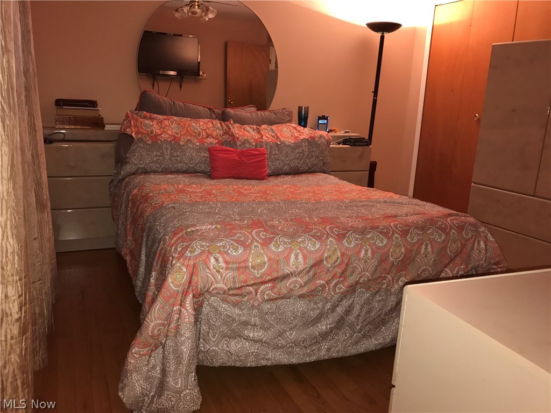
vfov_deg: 49.7
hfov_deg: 63.4
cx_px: 276
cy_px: 206
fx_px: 446
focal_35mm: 28
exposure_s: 1/16
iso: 64
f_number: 1.8
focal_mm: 3.99
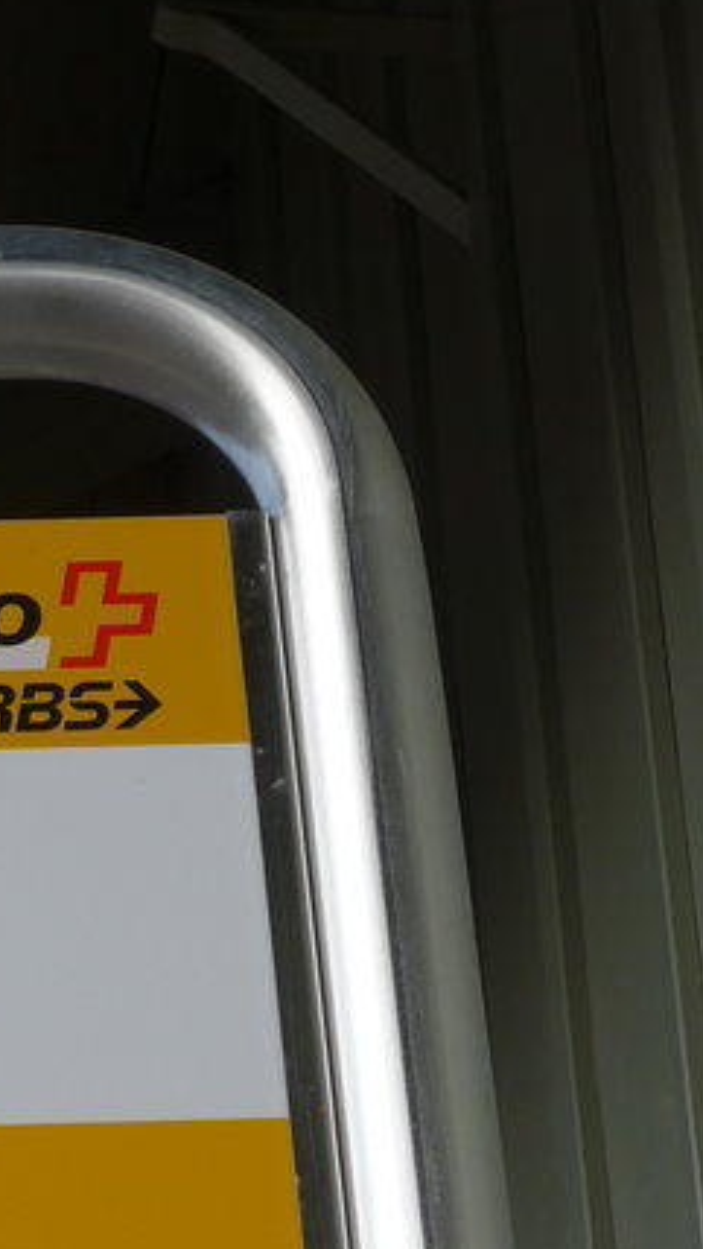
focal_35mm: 229
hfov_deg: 5.2
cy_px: 946
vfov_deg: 9.4
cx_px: -578
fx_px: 7583
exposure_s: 1/500
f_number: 4.4
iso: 80
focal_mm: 16
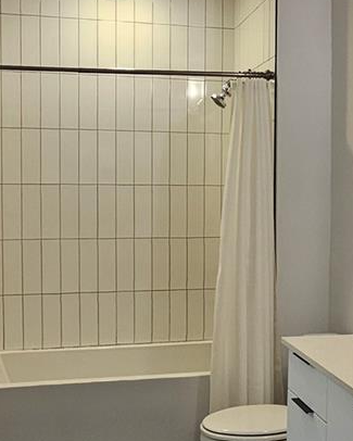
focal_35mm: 48
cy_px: 228
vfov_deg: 38.8
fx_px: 627
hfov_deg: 31.2
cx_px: 239
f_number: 2.2
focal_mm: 2.2
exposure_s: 1/60
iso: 125
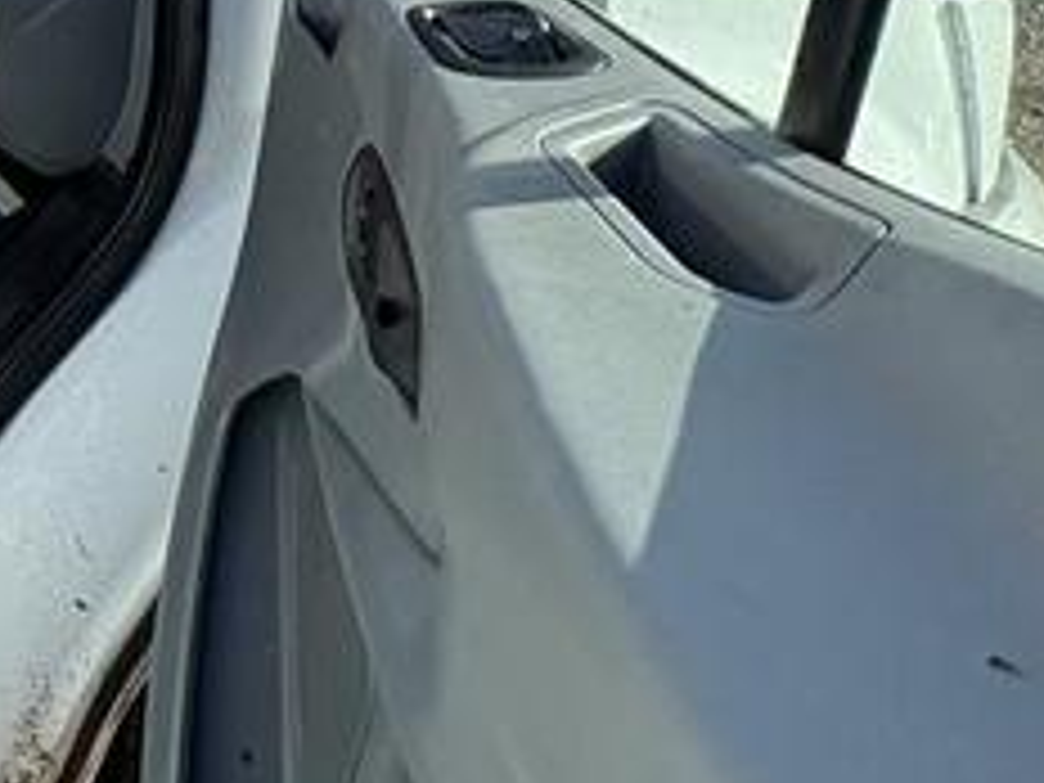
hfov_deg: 26.0
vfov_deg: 22.6
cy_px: -356
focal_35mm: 54
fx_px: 1629
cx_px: -526
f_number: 2.2
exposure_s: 1/438
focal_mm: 2.22
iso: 64
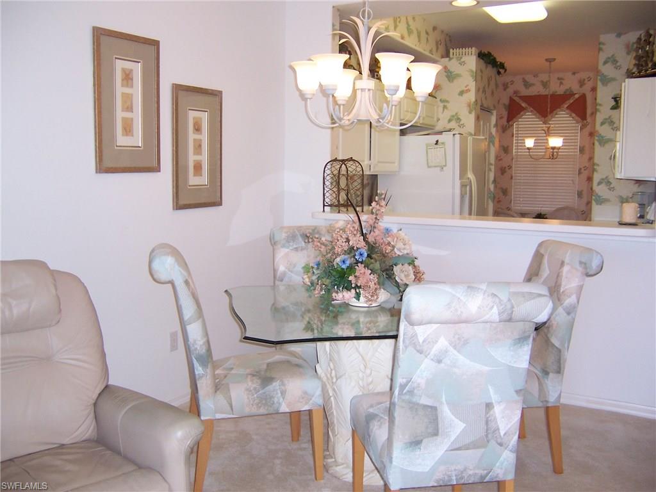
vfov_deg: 42.9
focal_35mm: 33
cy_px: 246
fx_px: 625
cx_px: 328
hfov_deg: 55.4
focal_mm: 5.5
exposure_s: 1/60
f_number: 2.8
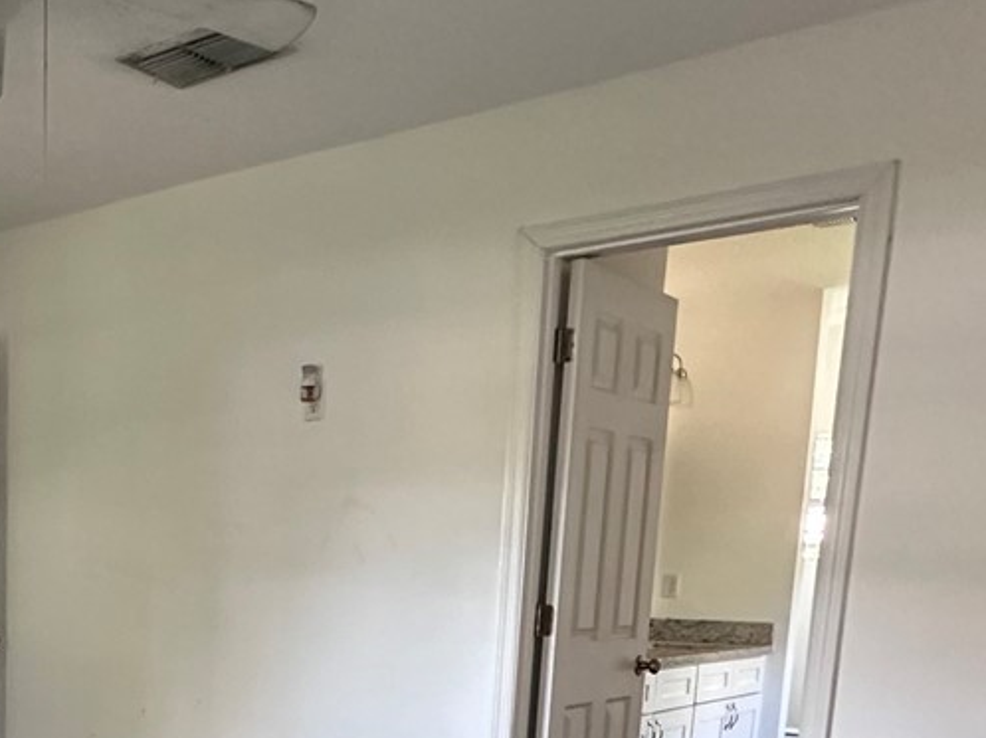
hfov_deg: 38.2
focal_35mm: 45
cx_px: 36
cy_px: 799
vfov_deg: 29.2
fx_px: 1281
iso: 500
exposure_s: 1/60
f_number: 2.2
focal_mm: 2.22
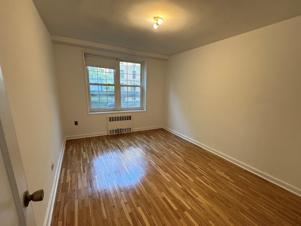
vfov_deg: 78.0
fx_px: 139
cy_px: 121
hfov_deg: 94.4
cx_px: 158
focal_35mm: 16
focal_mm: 2.22
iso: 200
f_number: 2.2
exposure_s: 1/120
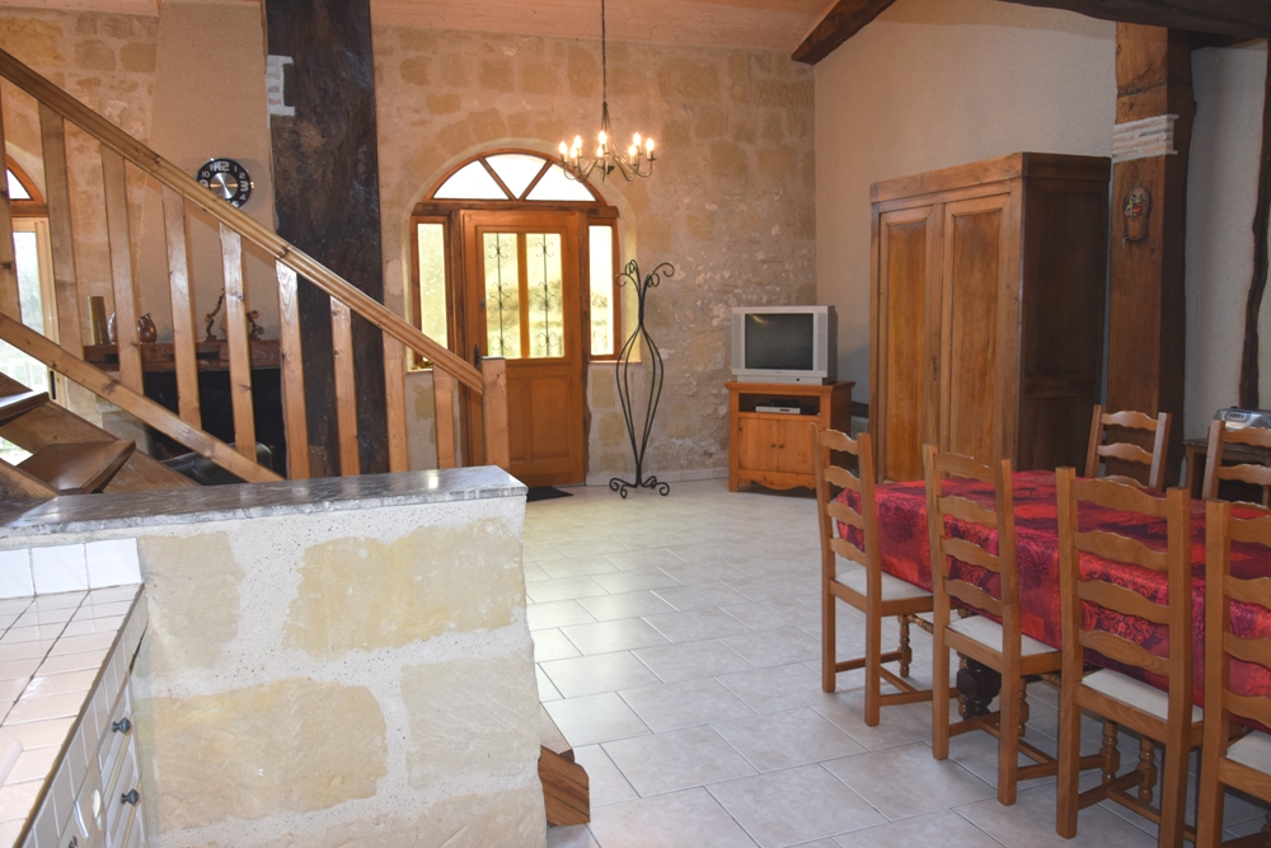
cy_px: 424
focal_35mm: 27
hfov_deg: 67.4
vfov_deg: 47.9
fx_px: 953
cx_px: 636
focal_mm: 18
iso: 800
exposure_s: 1/80
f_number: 4.5
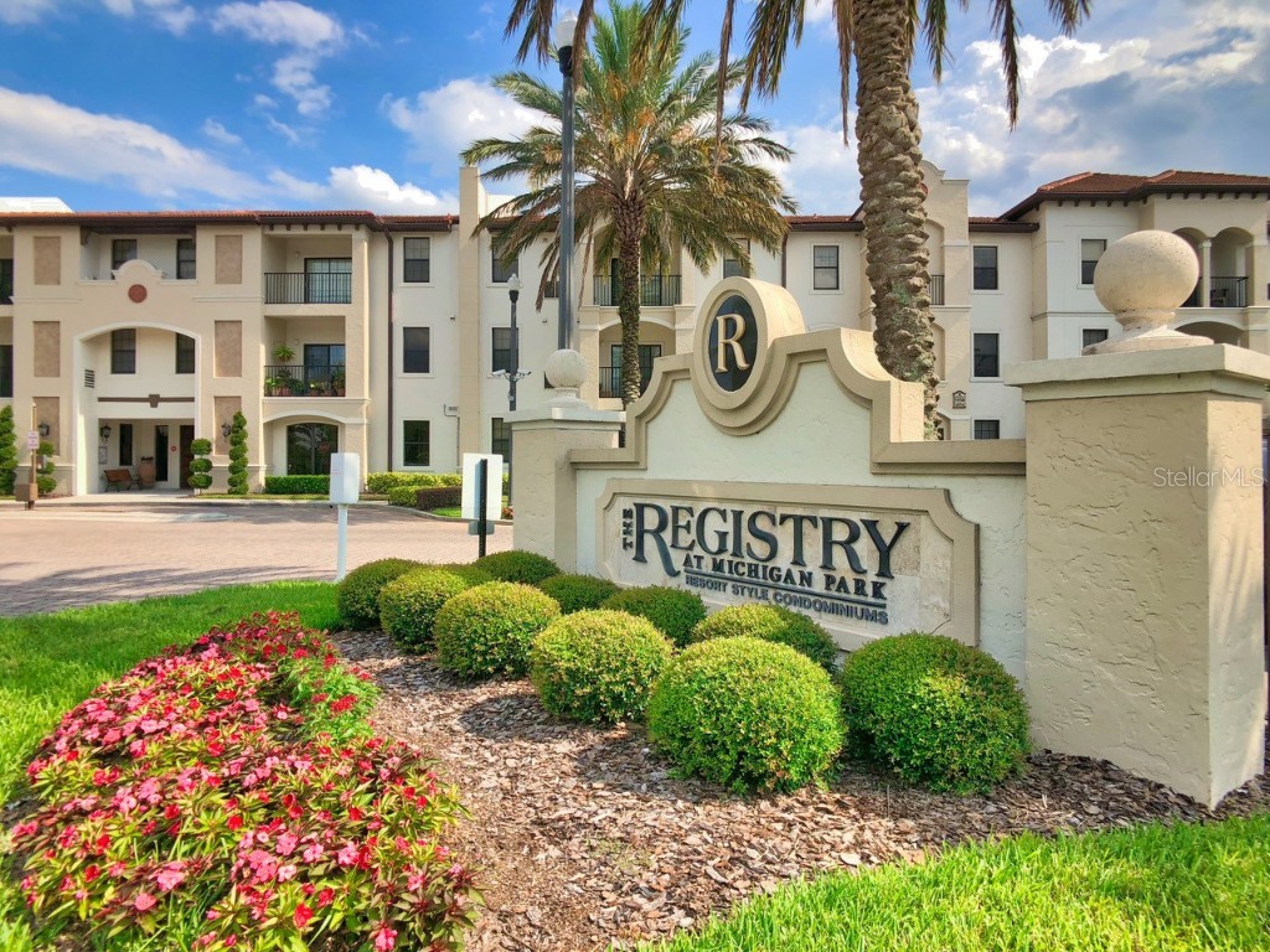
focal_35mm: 28
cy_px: 476
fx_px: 1027
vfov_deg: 49.7
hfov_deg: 63.4
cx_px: 635
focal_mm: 4
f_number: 1.8
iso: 20
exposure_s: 1/1263
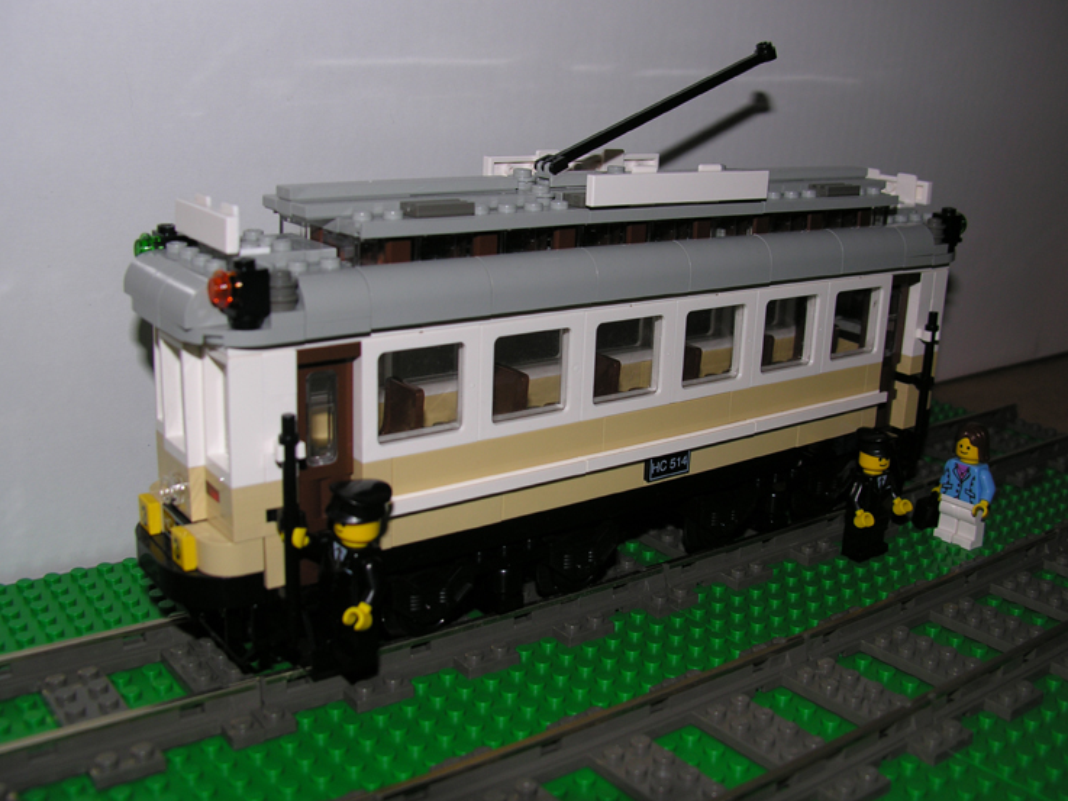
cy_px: 403
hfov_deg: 49.0
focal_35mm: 38
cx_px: 554
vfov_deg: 37.7
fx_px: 1173
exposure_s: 1/60.1
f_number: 2.8
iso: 50
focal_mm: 8.9
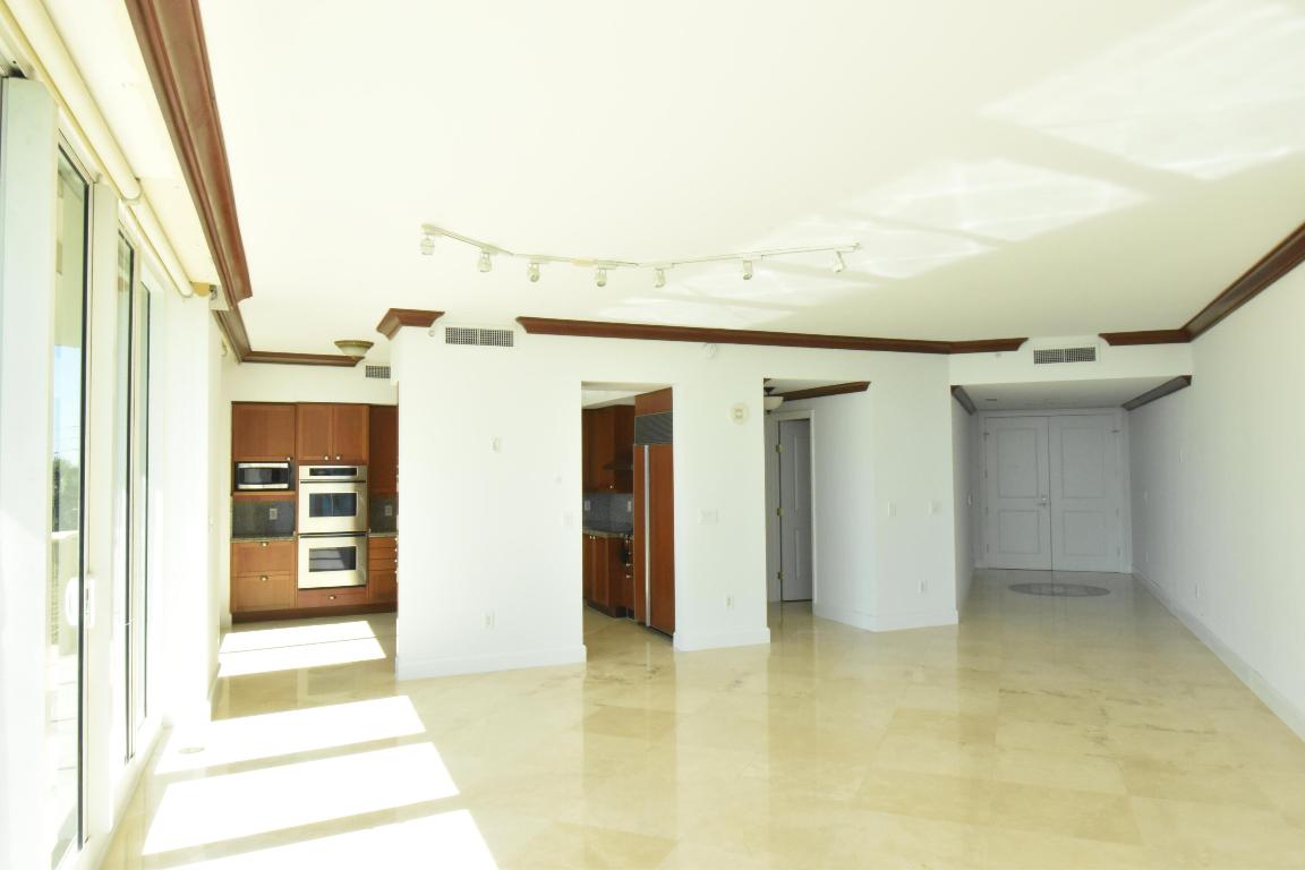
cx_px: 652
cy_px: 435
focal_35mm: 24
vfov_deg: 53.1
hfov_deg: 73.7
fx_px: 870
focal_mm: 16
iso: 2500
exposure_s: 1/50
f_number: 29
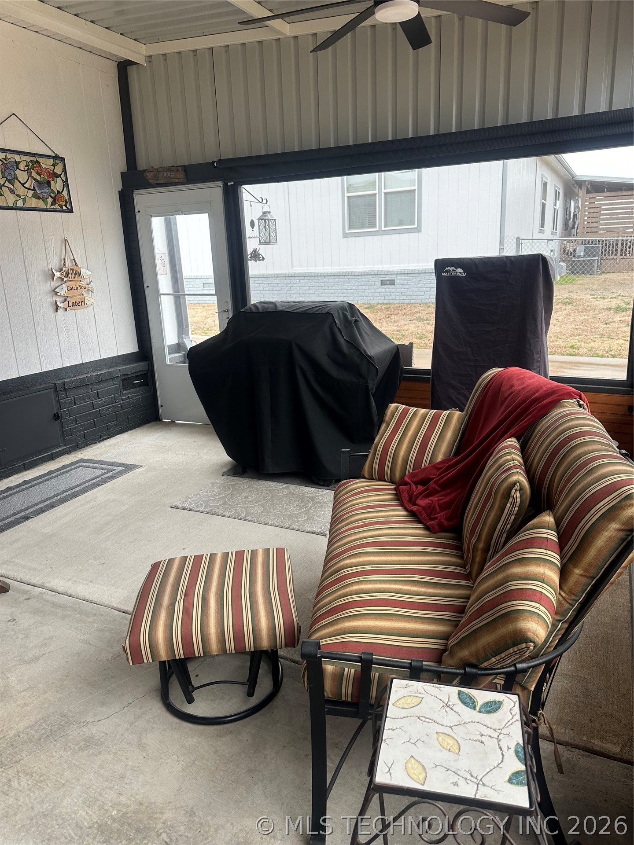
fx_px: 586
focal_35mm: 24
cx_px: 317
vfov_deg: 71.6
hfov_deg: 56.8
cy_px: 422
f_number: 1.78
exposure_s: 1/121
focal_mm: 6.86
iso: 80
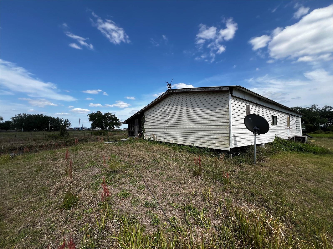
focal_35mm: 13
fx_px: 125
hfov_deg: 106.2
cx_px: 166
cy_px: 124
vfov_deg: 89.9
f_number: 1.8
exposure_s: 1/1672
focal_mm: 1.57
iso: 32
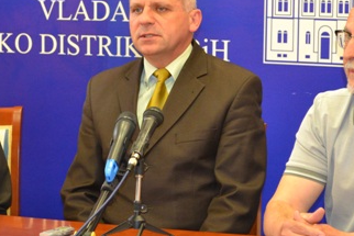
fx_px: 1289
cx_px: 145
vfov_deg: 10.5
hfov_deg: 15.6
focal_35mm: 131
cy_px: 64
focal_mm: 44
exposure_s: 1/60
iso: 1600
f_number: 5.3
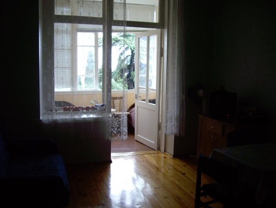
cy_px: 105
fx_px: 311
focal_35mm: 39
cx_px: 137
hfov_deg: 47.8
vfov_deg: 36.9
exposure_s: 1/60
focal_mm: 6.2
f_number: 2.7
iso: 100
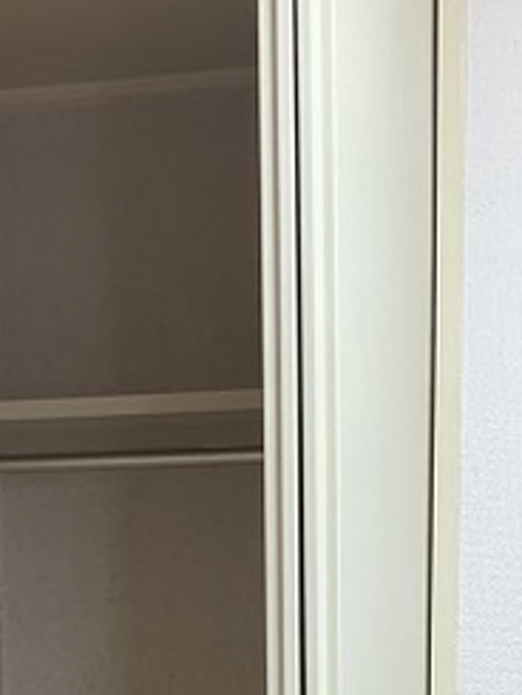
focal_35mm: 85
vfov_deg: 21.1
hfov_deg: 17.3
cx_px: 162
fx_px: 1708
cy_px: 882
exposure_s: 1/60
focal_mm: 4.25
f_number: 1.8
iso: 100
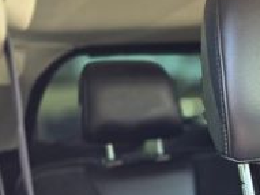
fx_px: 578
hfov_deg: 20.1
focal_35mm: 77
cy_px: 233
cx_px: 434
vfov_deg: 18.2
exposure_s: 1/120
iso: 160
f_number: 1.7
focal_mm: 6.3
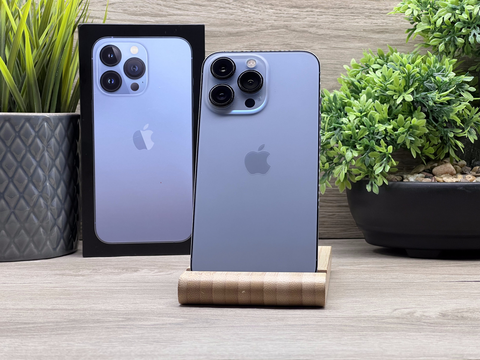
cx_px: 240
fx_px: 1068
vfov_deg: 19.1
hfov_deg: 25.3
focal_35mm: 77
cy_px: 180
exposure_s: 1/100
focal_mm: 9
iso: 100
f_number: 2.8
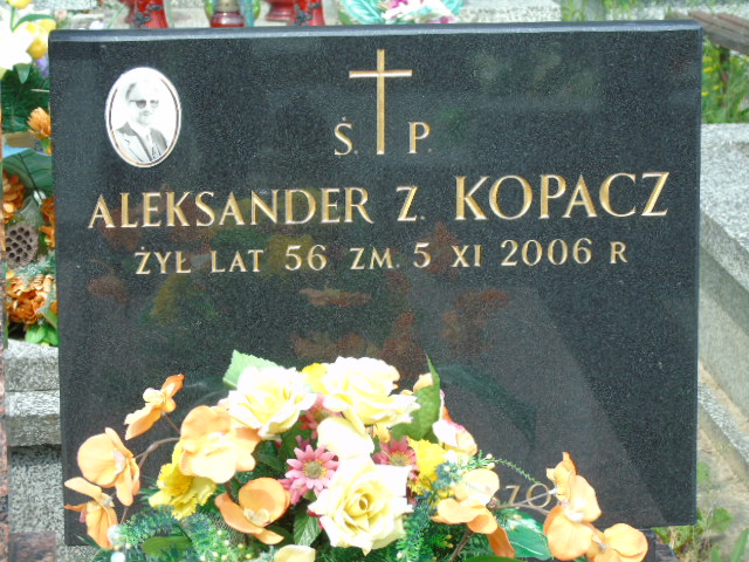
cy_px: 281
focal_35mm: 124
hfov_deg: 15.9
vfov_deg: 12.0
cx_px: 374
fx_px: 2683
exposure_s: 1/125
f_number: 4.6
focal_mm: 22
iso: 80
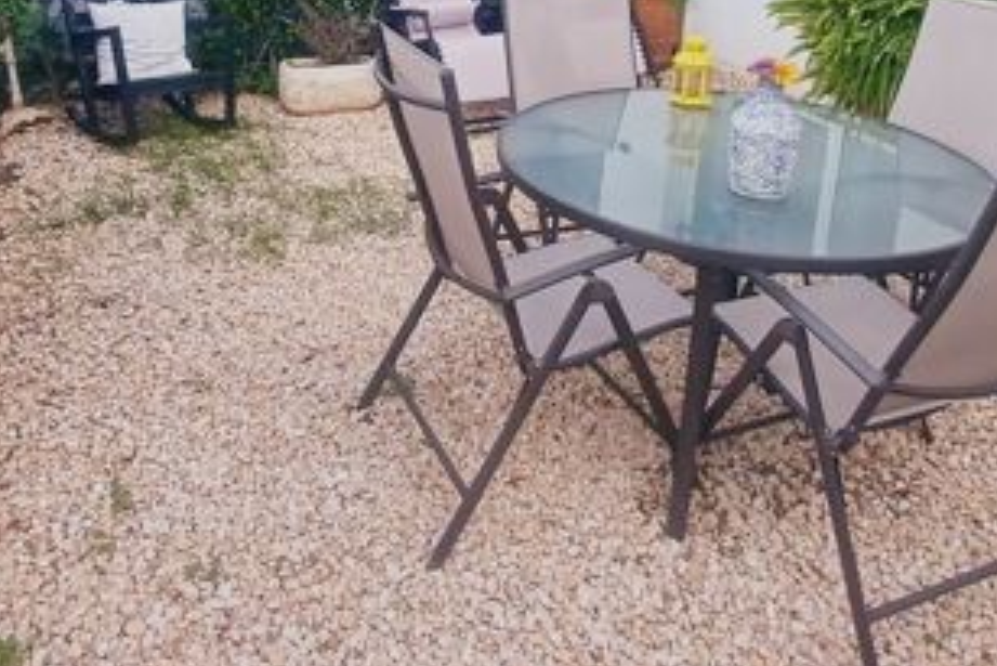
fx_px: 859
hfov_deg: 60.3
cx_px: 495
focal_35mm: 31
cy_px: 39
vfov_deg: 38.7
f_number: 2.2
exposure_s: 1/757
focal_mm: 1.42
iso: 40
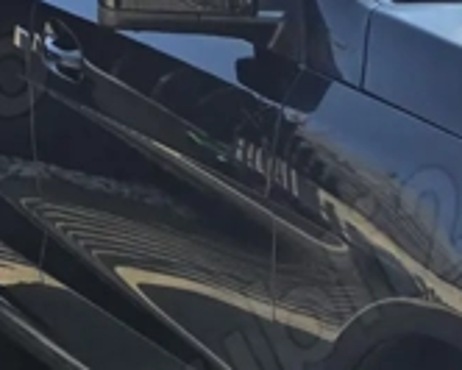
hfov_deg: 13.3
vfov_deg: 11.4
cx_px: 726
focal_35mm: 135
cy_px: 303
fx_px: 1847
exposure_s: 1/7944
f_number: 1.7
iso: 64
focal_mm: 6.3
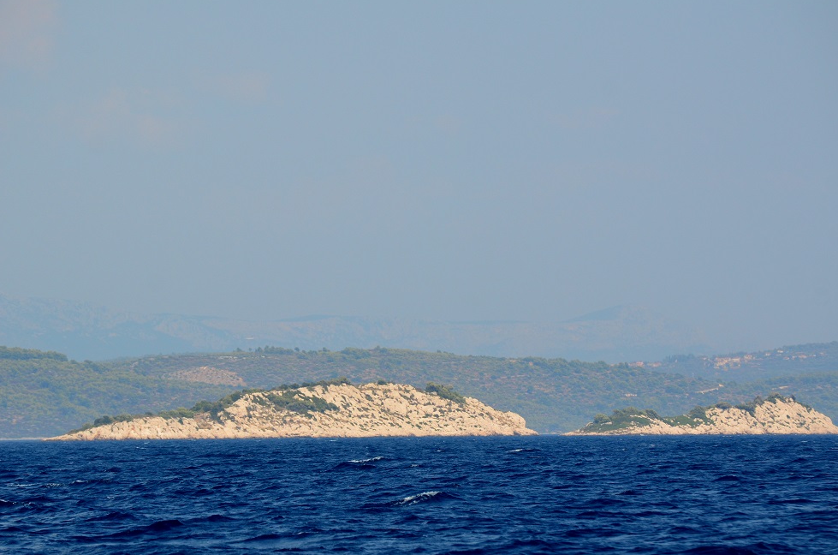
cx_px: 421
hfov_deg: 8.2
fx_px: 5865
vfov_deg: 5.4
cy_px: 274
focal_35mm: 253
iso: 400
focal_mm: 165
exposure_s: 1/2500
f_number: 5.6
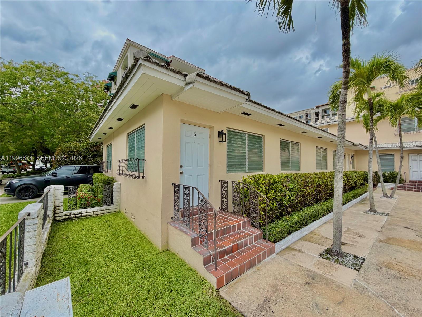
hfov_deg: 102.1
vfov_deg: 85.7
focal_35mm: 14
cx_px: 211
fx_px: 171
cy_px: 158
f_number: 2.2
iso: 40
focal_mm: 2.22
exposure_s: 1/770
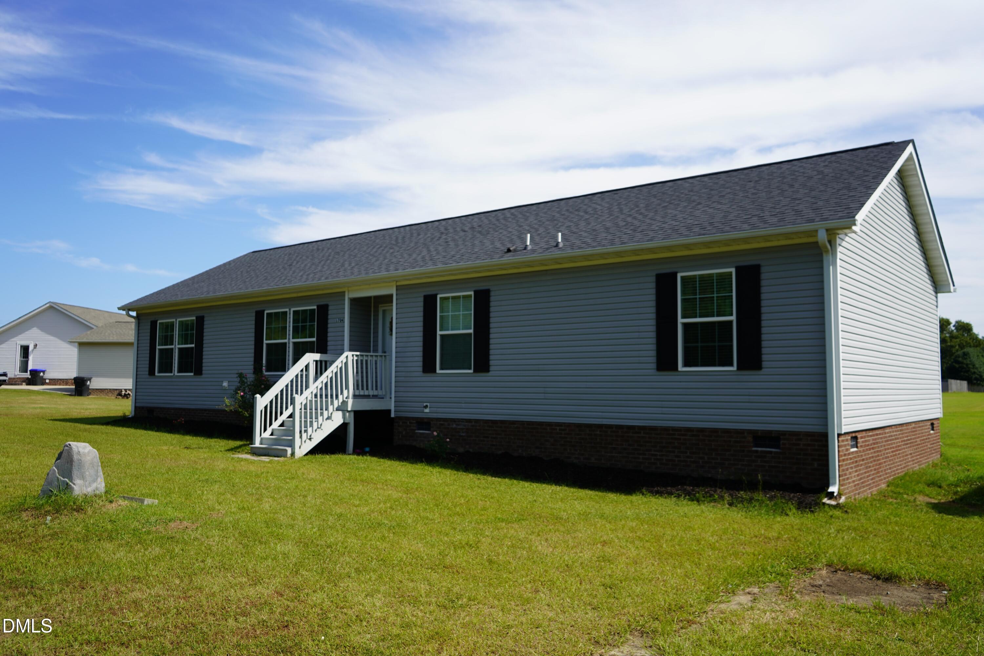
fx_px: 765
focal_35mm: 28
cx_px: 492
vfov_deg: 46.4
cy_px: 328
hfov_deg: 65.5
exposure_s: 1/640
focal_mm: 28
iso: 100
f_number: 5
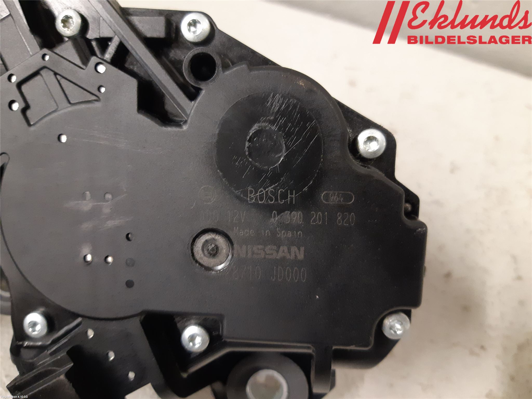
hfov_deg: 67.3
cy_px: 200
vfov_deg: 53.1
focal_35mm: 26
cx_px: 266
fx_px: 400
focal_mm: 3.93
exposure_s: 1/33
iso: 250
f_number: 1.7
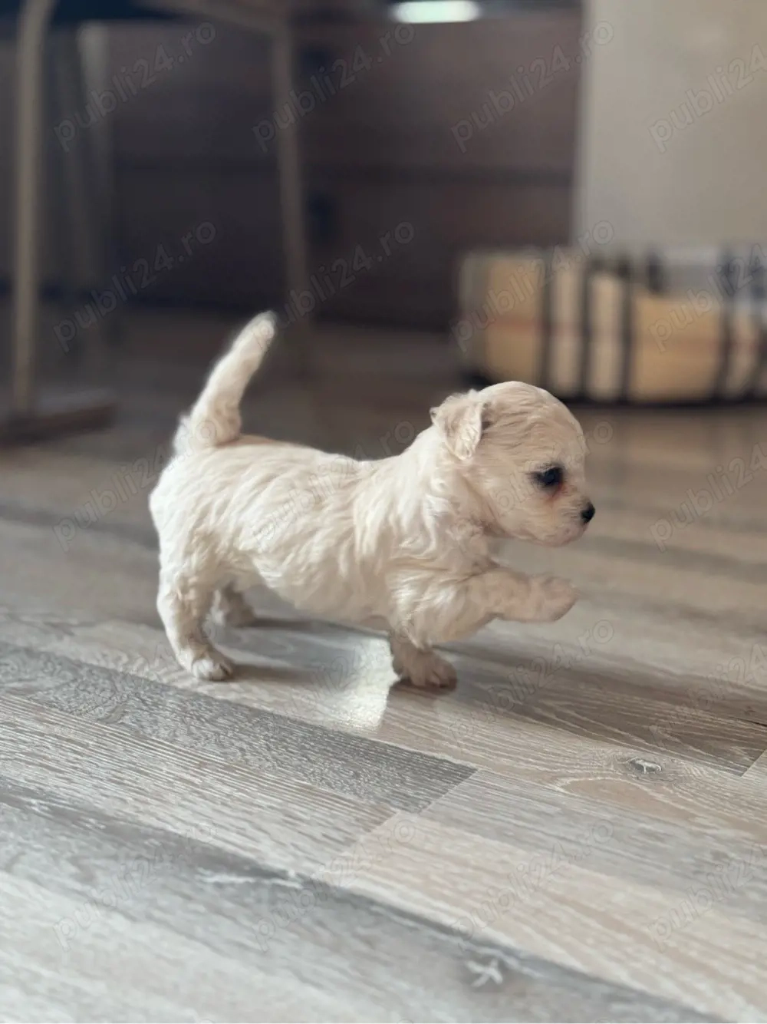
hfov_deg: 30.3
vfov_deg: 39.7
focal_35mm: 48
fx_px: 1419
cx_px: 384
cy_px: 512
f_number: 1.78
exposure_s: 1/60
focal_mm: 6.76
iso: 125
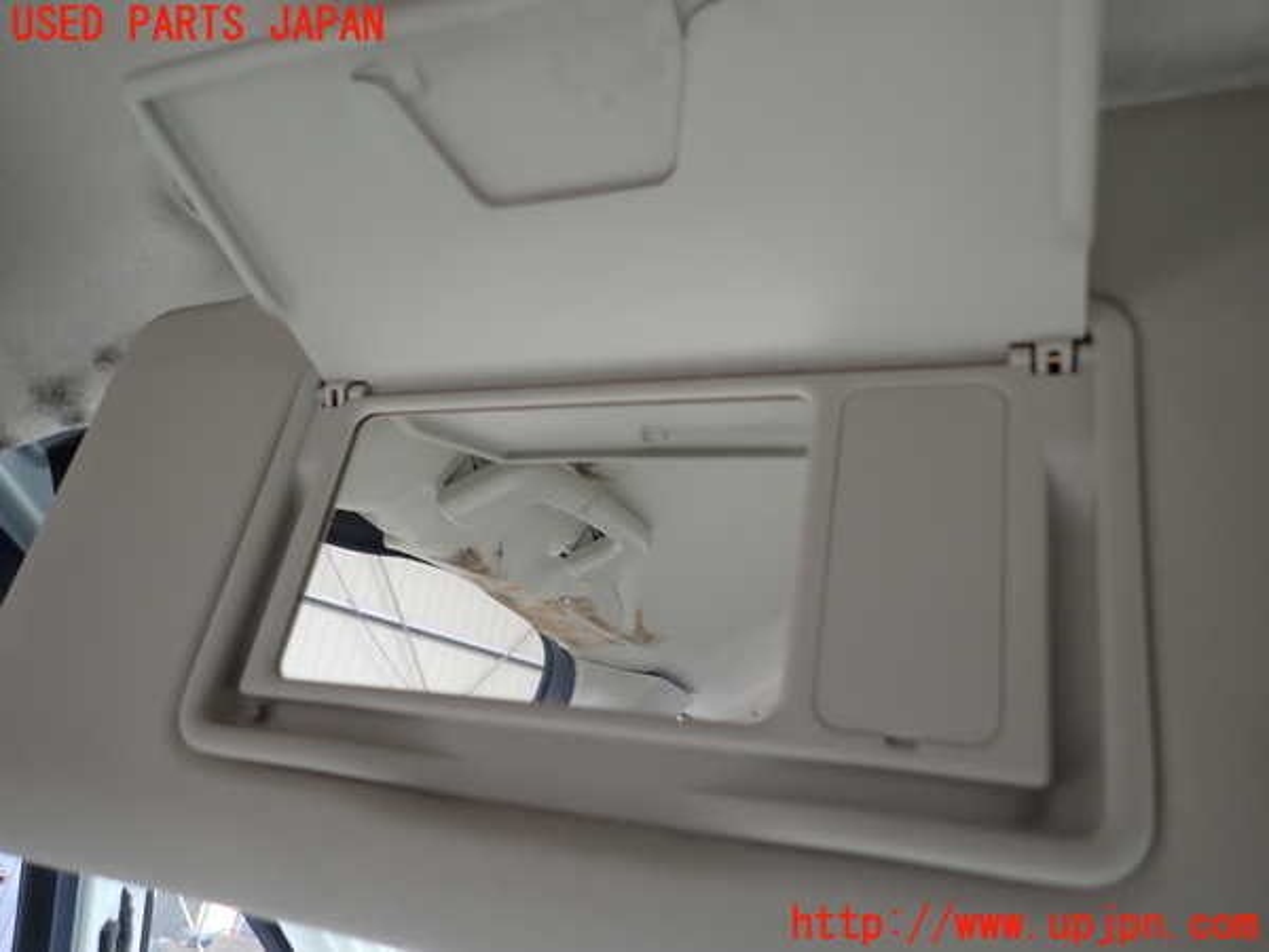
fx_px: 916
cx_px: 634
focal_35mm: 25
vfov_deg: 54.9
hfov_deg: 69.4
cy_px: 476
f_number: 2
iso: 100
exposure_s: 1/200
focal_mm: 4.5
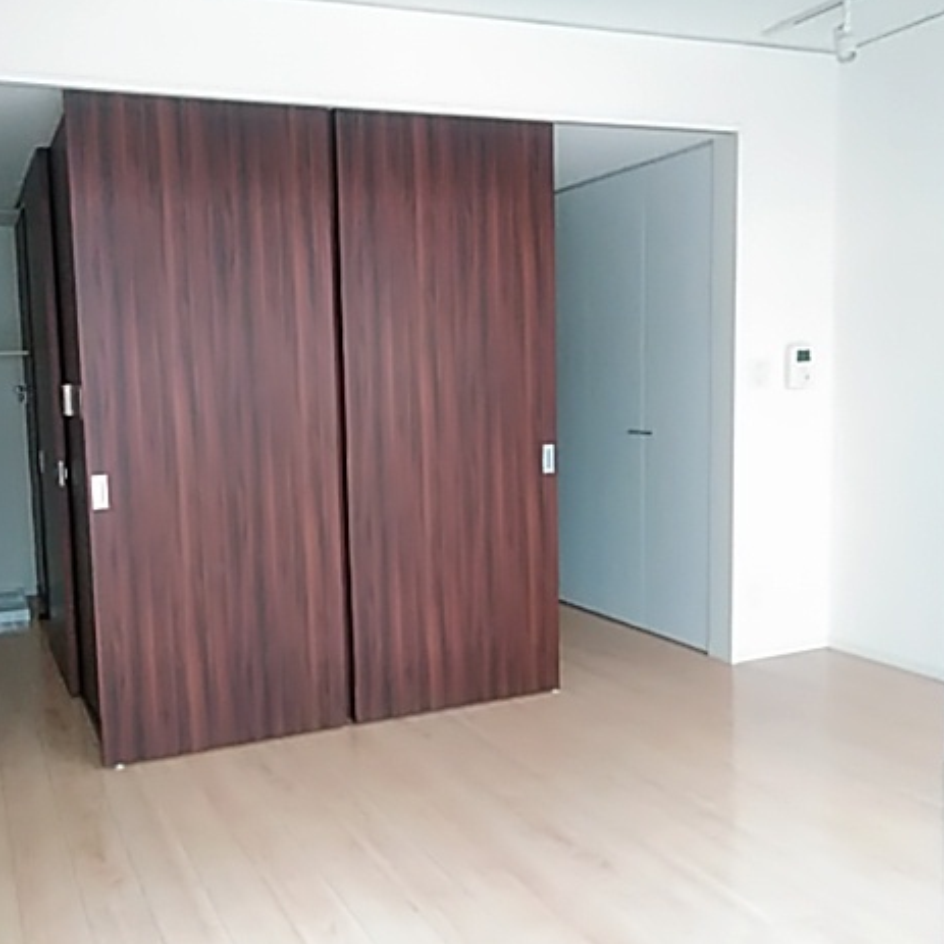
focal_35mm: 33
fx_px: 1018
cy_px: 475
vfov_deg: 49.7
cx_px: 314
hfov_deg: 48.9
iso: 1120
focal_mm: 3.46
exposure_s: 1/20
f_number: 2.2
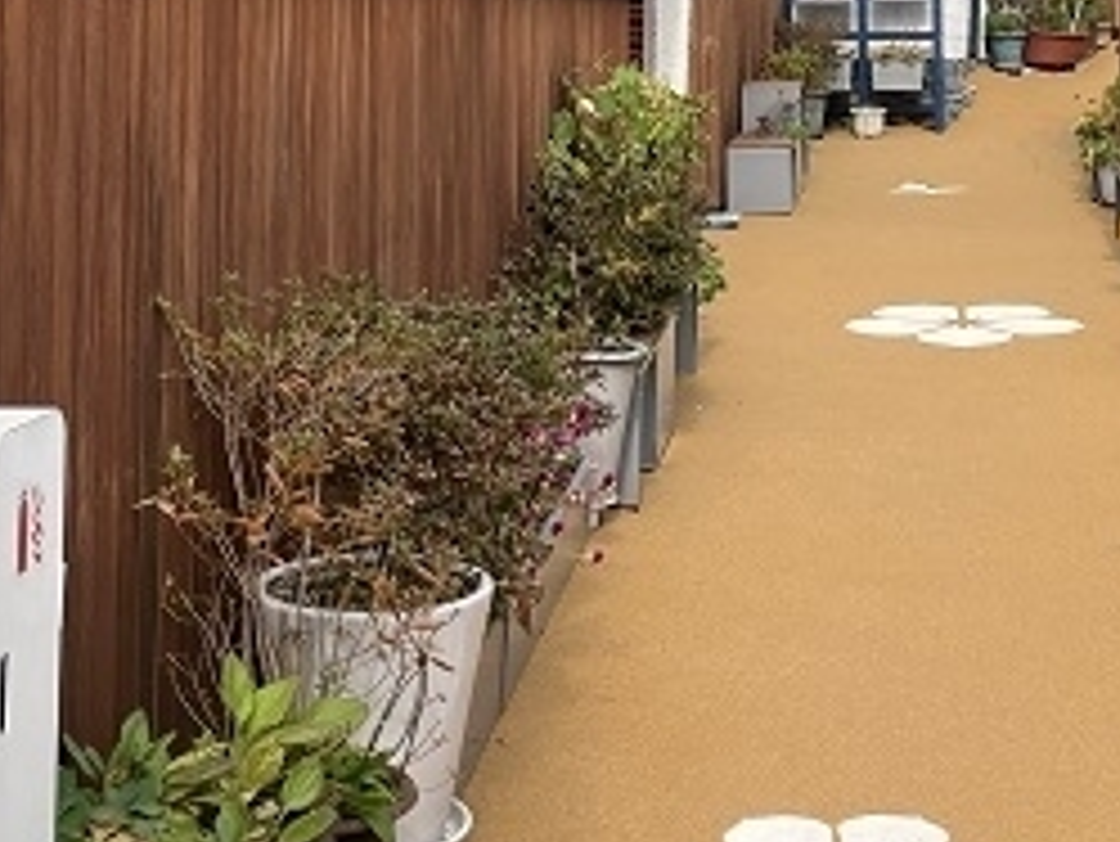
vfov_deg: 19.9
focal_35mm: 71
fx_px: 2298
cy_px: -72
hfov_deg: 27.0
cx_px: 832
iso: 50
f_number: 1.6
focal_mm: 5.1
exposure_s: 1/2632
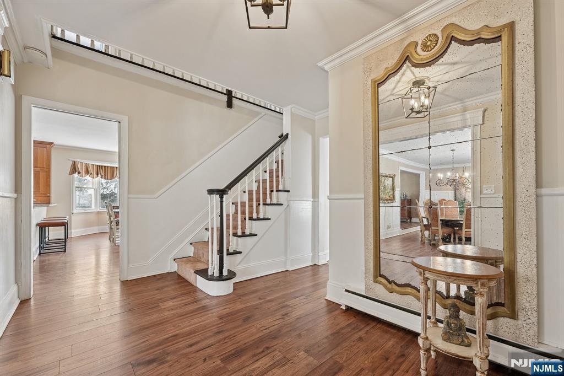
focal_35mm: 14
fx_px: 219
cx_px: 282
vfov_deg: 81.2
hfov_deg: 104.3
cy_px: 188
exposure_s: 1/6
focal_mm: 14
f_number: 8
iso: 250
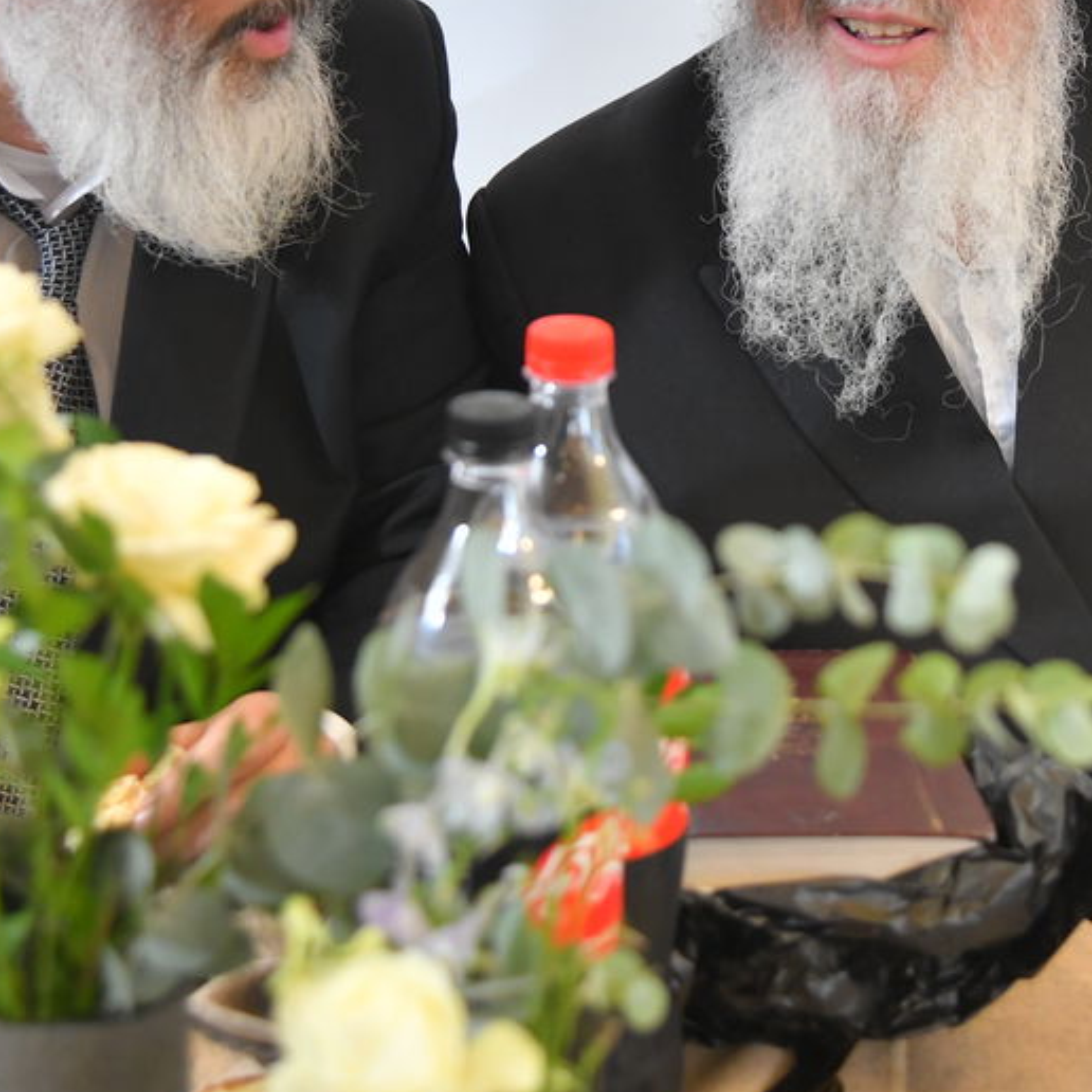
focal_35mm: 106
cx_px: 643
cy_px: 181
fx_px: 3783
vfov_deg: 16.3
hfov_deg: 16.4
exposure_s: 1/200
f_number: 4
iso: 1600
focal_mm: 46
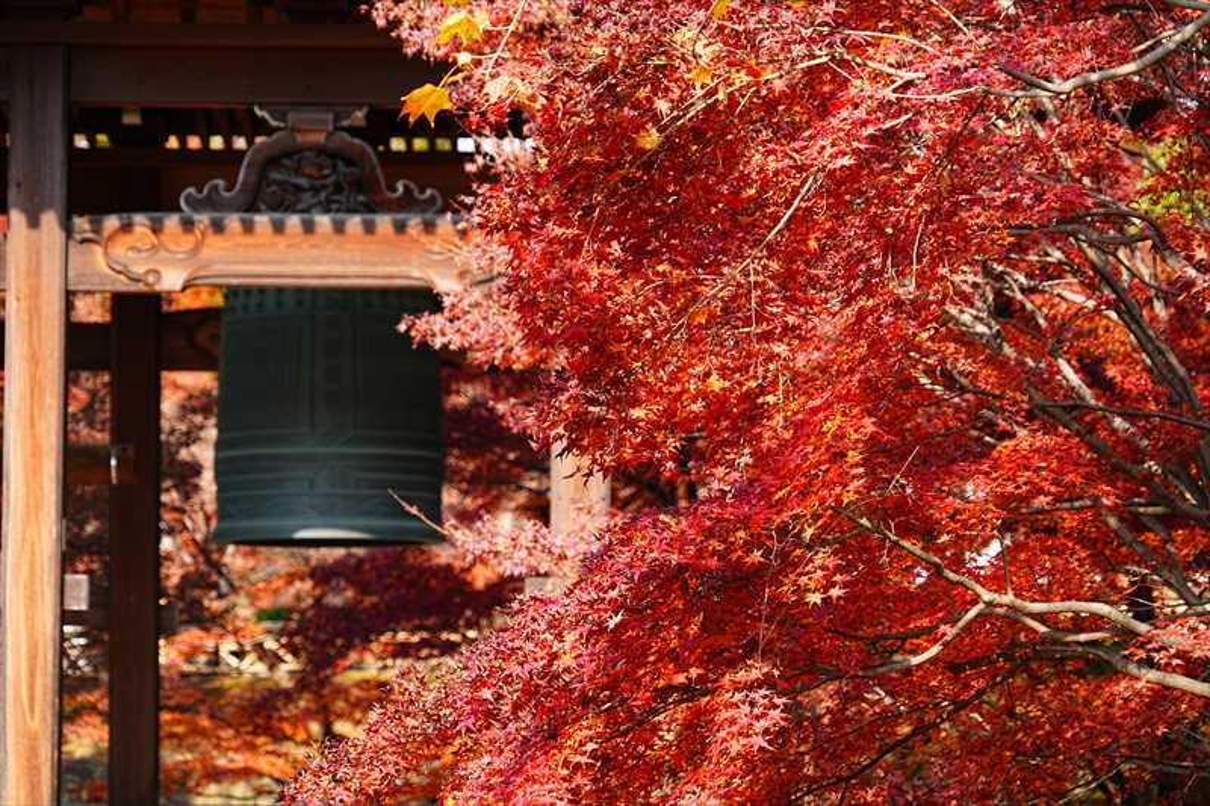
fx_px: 4167
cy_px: 403
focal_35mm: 124
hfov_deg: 16.5
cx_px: 605
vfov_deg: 11.1
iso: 125
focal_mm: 124
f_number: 6.3
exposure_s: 1/125
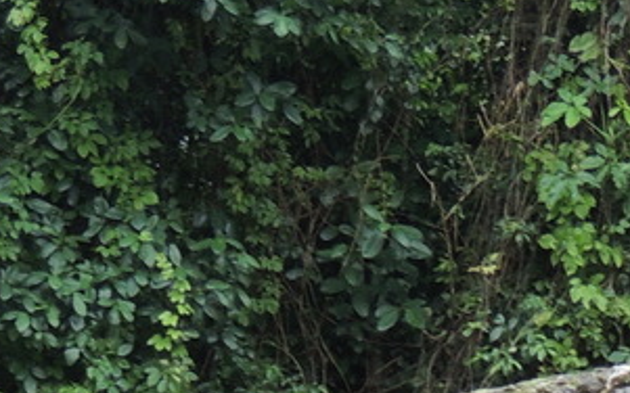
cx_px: 638
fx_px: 7742
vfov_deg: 2.9
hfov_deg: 4.7
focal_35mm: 451
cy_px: 790
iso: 110
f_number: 4.1
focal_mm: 17.8
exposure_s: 1/100
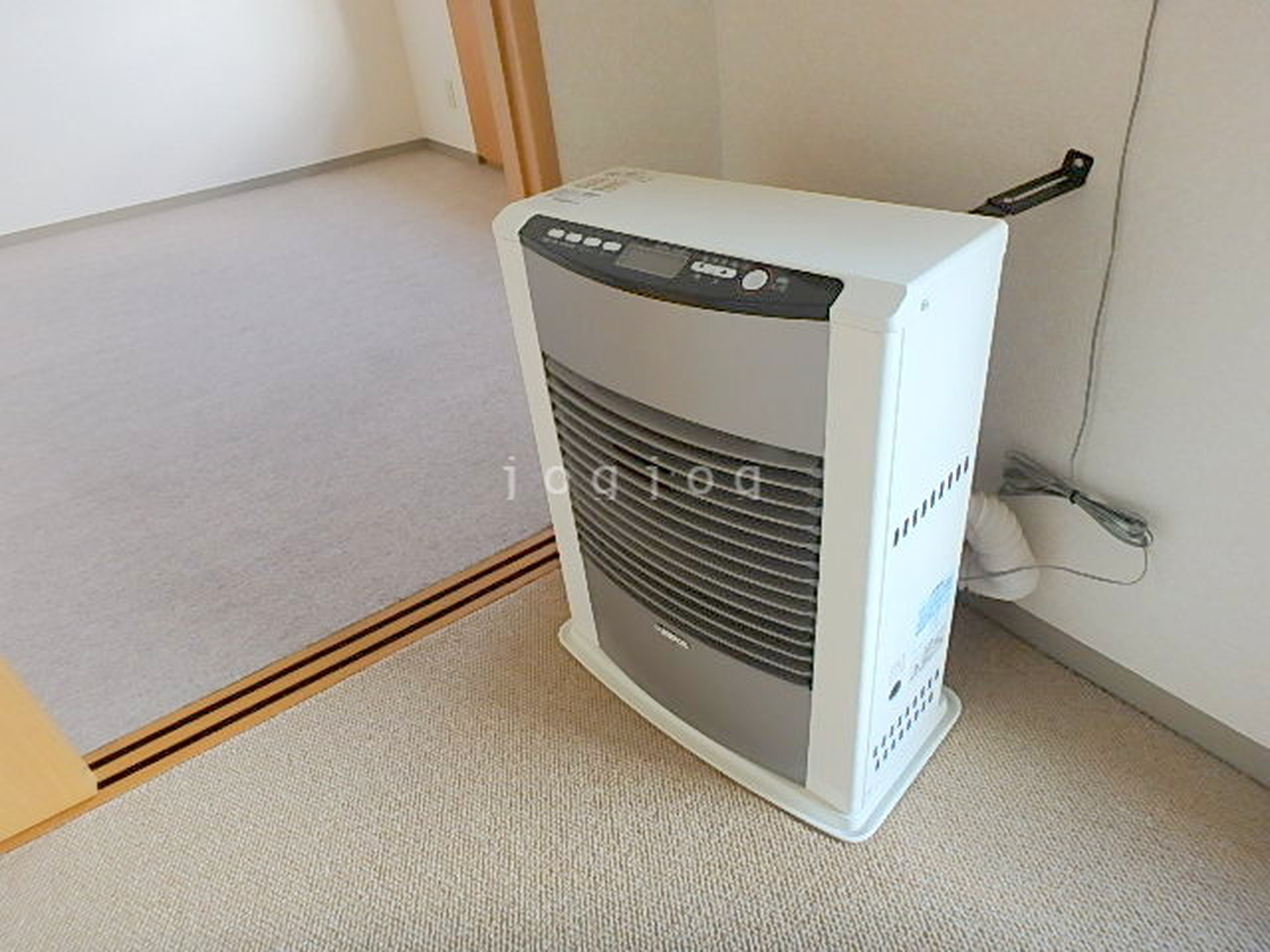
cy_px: 476
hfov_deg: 79.0
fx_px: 770
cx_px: 635
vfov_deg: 63.4
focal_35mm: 21
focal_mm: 3.7
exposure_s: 1/60
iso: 160
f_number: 3.5
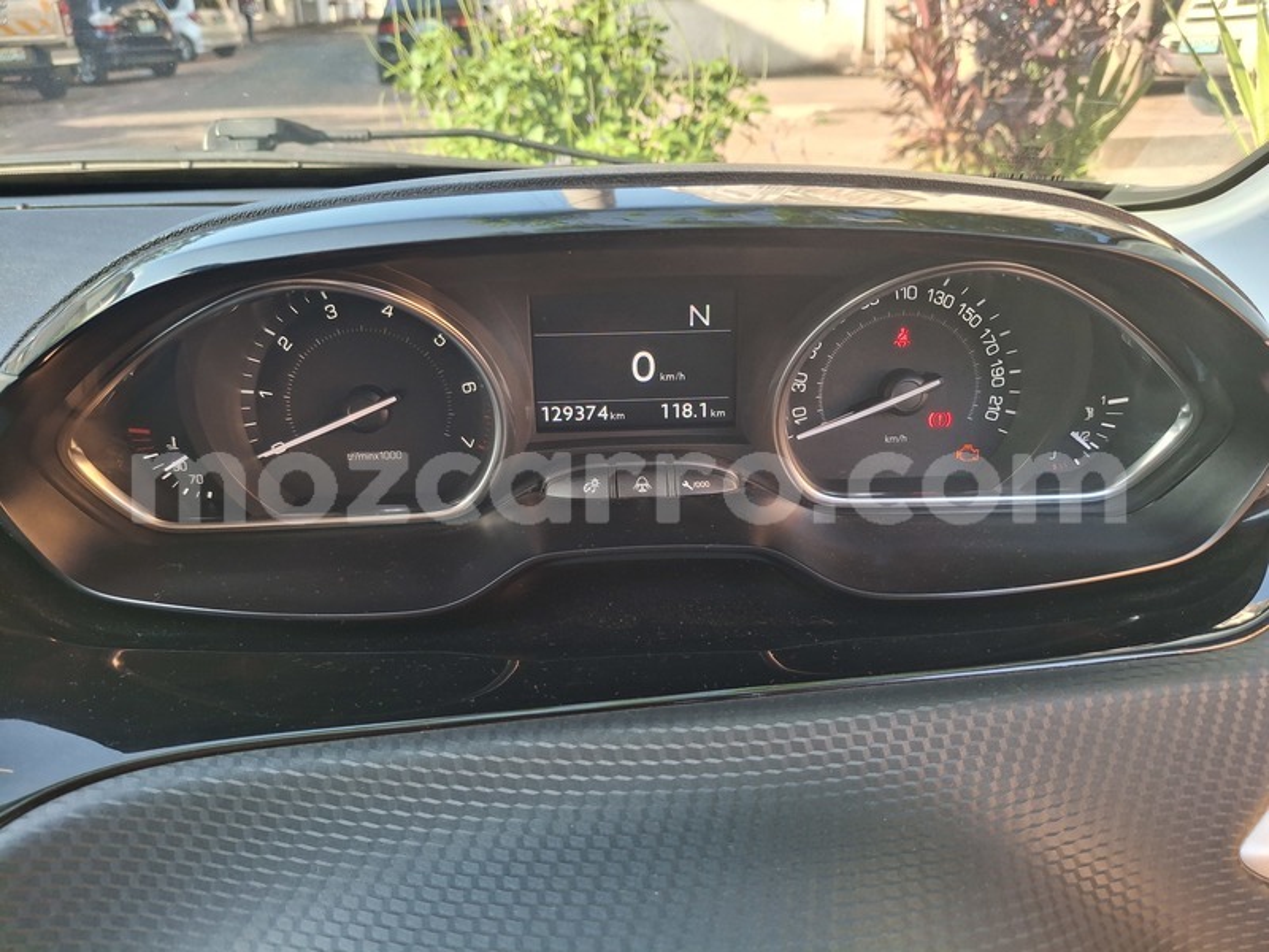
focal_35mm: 25
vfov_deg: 54.9
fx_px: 916
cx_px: 634
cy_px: 476
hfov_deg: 69.4
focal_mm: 4.69
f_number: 1.8
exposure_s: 1/120
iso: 64
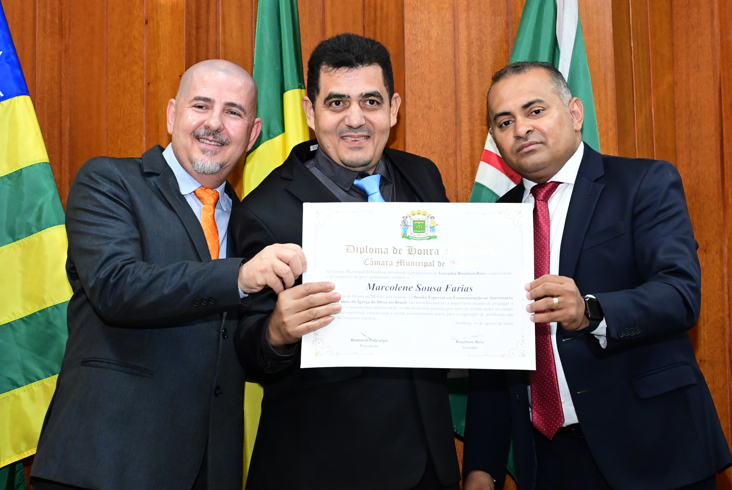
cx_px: 366
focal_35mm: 75
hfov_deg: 27.0
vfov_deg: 18.2
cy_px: 245
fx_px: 1526
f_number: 4.5
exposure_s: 1/125
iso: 4000
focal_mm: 50
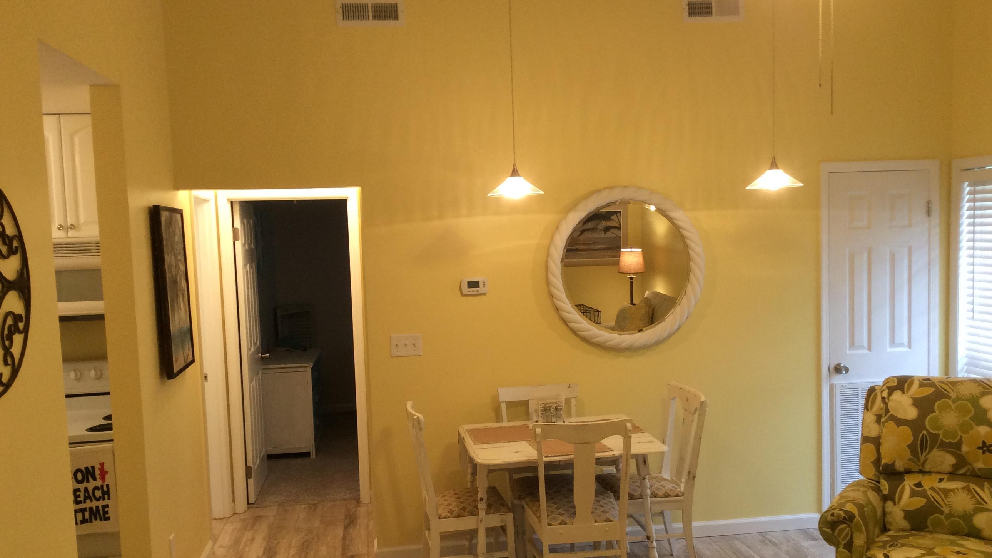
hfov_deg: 56.6
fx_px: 921
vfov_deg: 33.7
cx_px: 496
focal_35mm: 35
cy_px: 314
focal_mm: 3.3
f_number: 2.4
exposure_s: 1/24
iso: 80
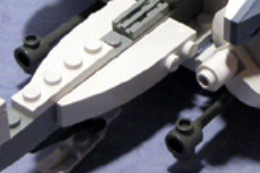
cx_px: 203
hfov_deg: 14.1
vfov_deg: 9.4
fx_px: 1046
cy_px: 35
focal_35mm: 145
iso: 80
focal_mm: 6
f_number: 2.8
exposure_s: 1/45
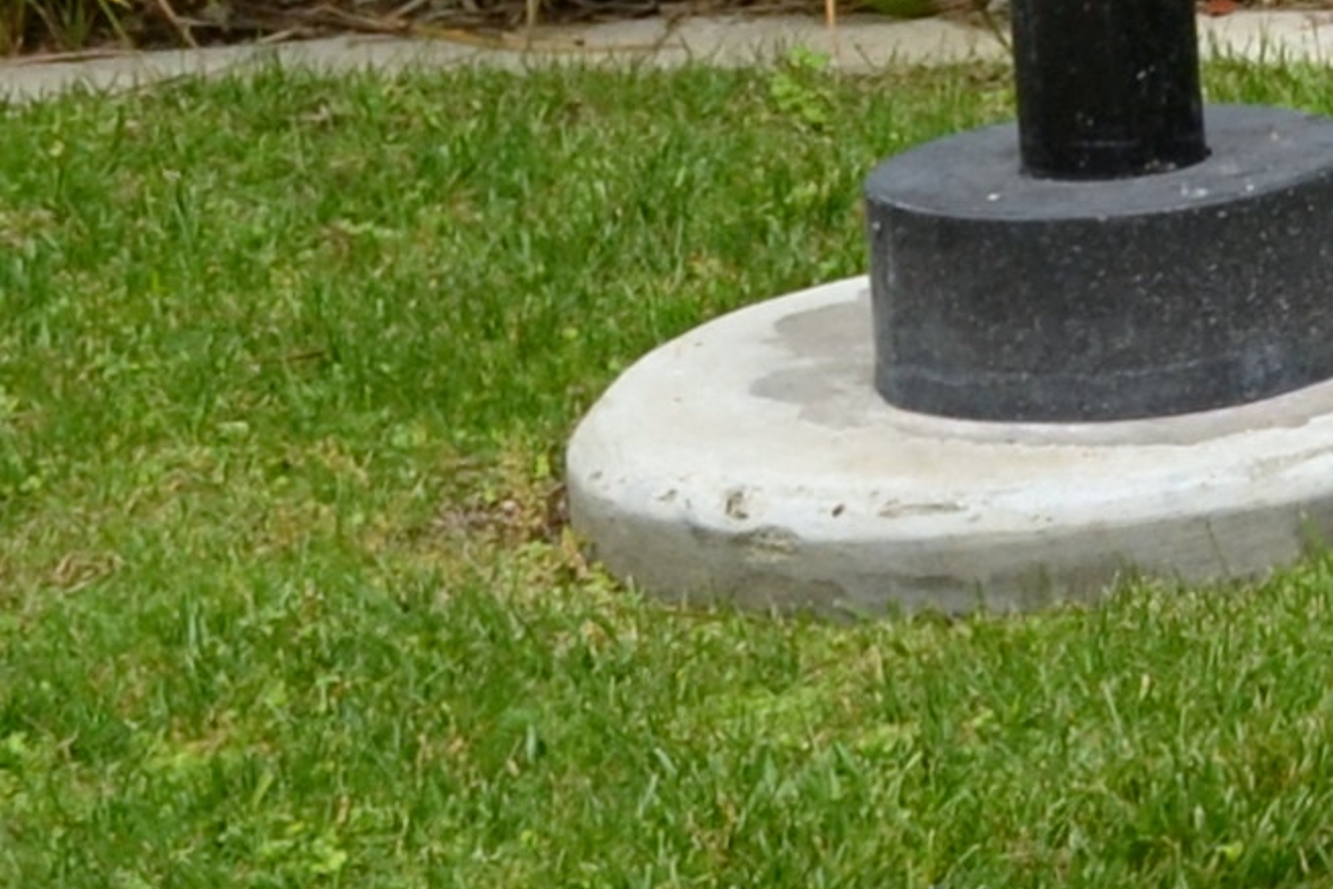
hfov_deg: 8.8
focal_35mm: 211
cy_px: -498
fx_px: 7814
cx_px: 3191
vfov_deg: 6.4
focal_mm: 20
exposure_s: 1/400
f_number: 5.6
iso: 400
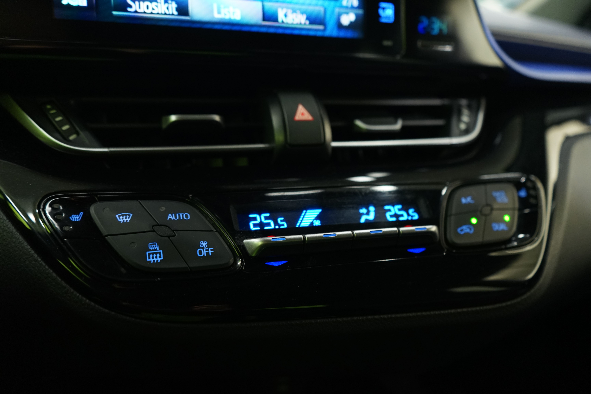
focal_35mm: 28
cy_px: 197
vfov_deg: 46.4
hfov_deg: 65.5
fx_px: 460
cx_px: 296
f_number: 3.5
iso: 1250
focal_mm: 28
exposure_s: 1/30
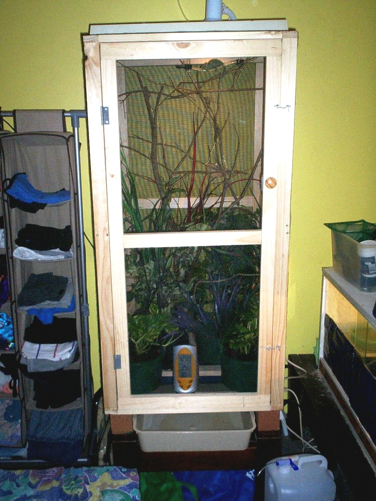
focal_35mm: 36
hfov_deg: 39.7
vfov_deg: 51.4
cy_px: 250
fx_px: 521
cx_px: 188
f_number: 4.5
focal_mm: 5.9
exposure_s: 1/64
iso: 140
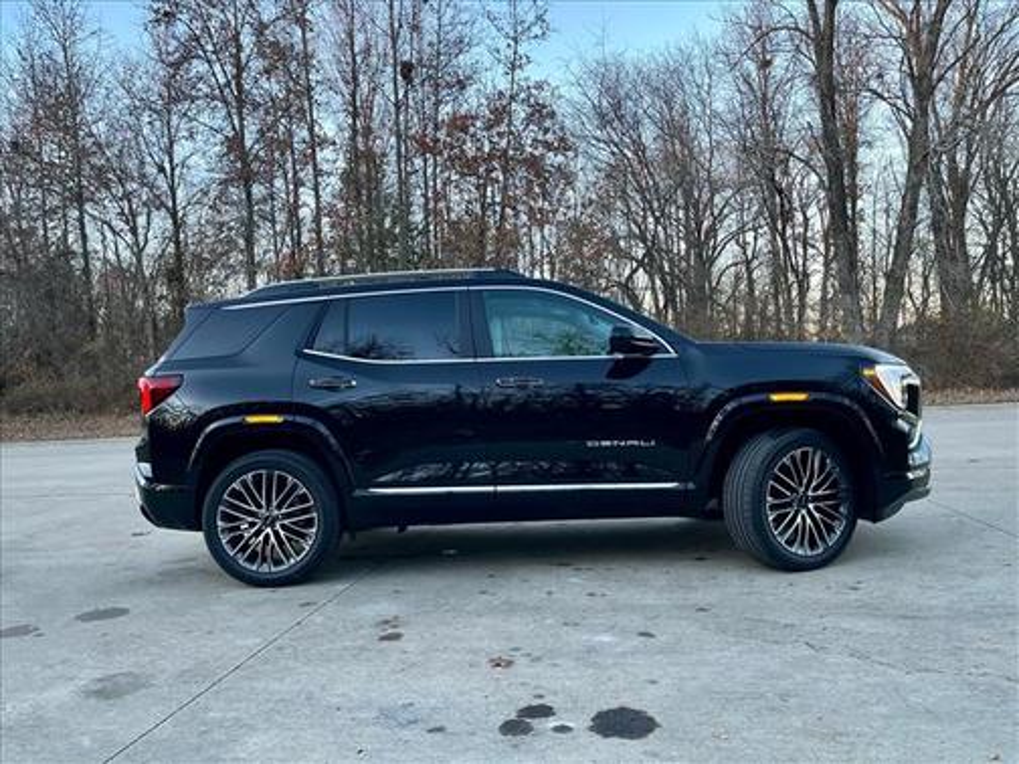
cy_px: 382
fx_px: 765
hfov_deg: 67.3
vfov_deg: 53.1
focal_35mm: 26
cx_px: 510
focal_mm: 5.1
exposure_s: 1/121
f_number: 1.6
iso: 80
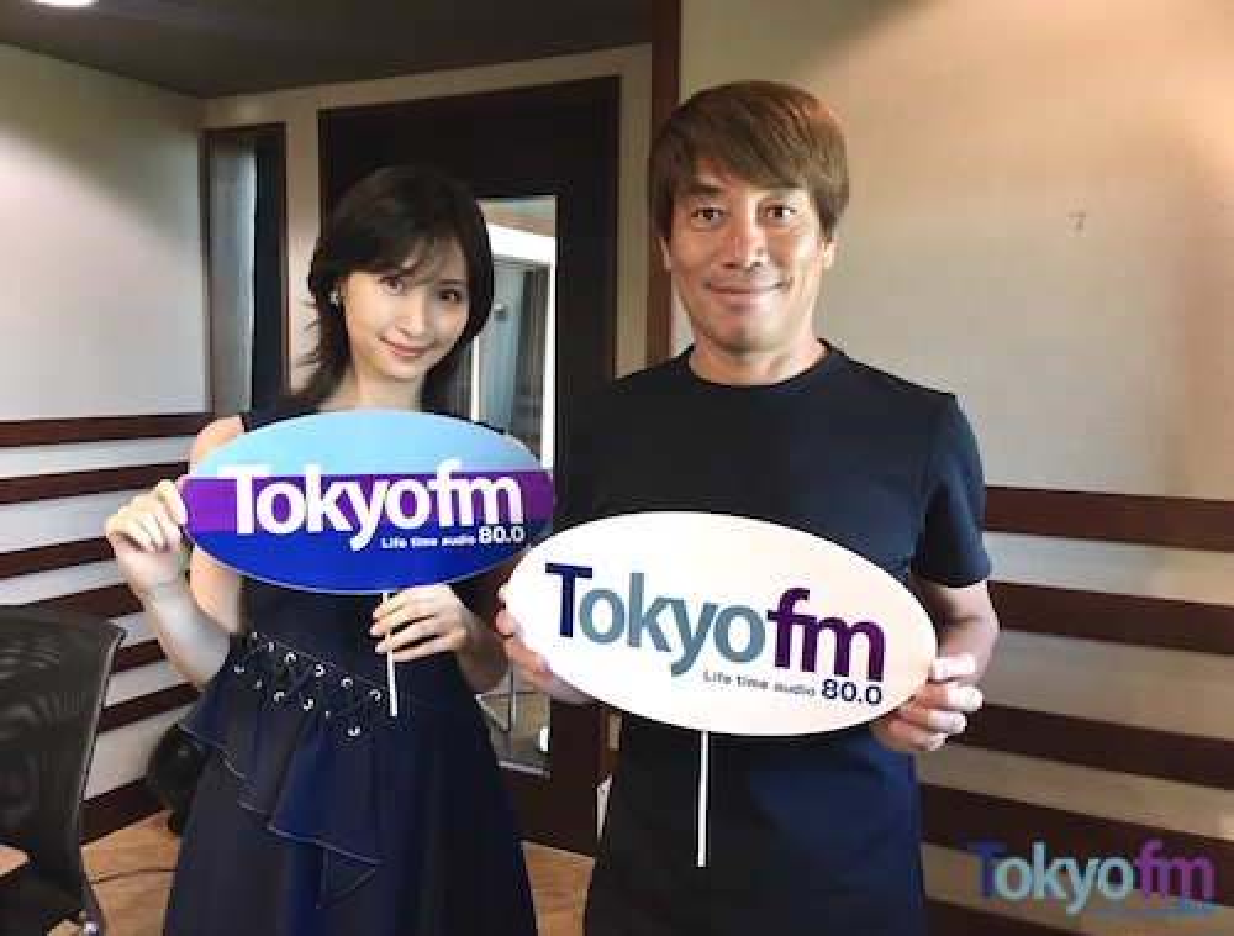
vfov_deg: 48.5
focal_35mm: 29
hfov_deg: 61.5
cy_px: 468
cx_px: 617
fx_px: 1038
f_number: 2.2
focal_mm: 4.15
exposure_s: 1/17
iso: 200
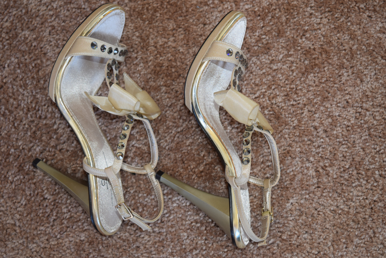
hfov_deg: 33.4
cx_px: 193
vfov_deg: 22.7
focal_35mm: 60
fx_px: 644
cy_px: 129
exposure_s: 1/60
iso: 560
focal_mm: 40
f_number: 5
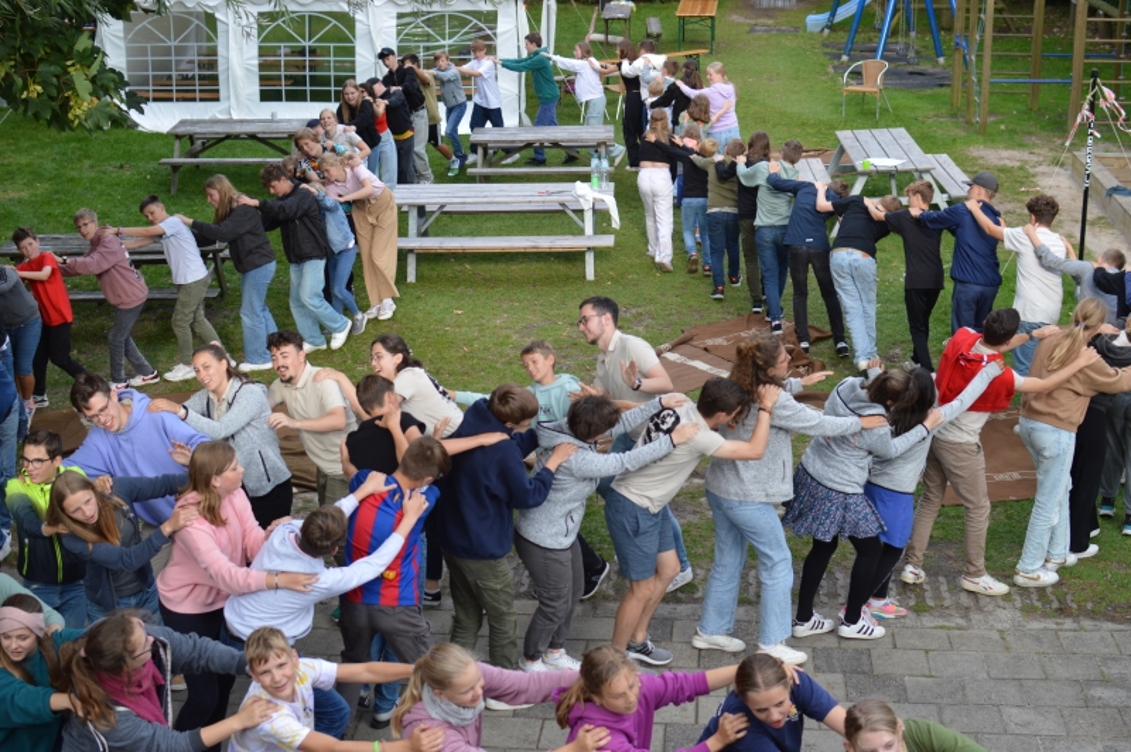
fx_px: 1648
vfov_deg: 25.7
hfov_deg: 37.9
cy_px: 376
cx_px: 566
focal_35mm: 52
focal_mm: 35
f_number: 3.2
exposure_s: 1/640
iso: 400
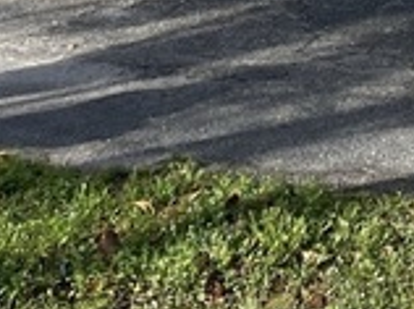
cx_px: 569
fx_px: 1887
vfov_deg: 8.5
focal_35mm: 158
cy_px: -435
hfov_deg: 12.1
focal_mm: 4.2
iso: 32
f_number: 1.6
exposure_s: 1/3205
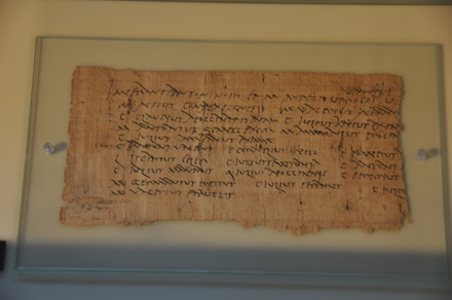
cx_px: 226
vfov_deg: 11.4
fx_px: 1504
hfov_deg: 17.1
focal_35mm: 120
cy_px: 150
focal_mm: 80
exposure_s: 1/13
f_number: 5
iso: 1000
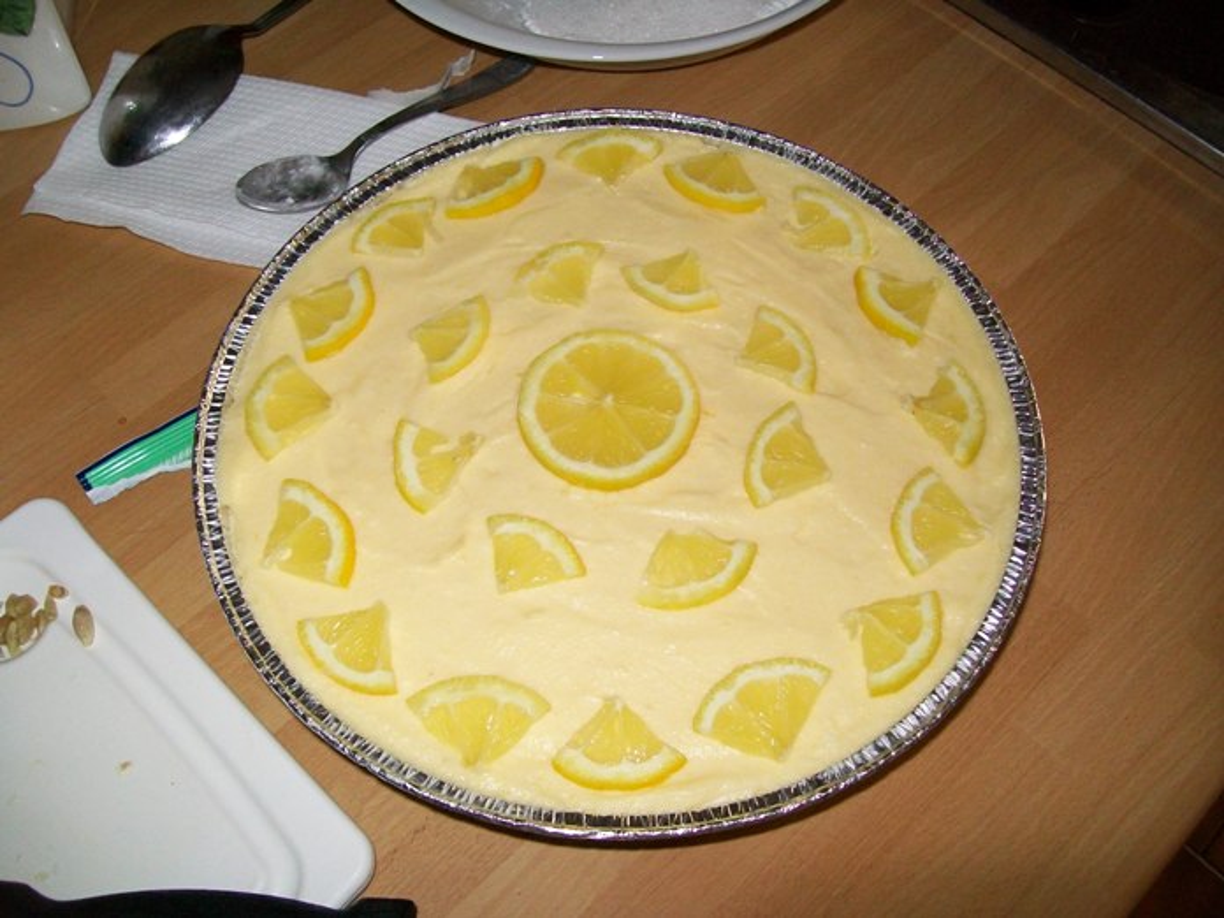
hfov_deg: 54.0
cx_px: 612
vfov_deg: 41.8
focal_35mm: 34
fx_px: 1202
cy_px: 459
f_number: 2.7
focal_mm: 6.1
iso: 160
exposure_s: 1/60
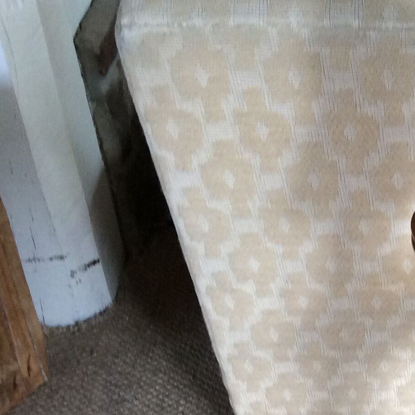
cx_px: 491
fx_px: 1099
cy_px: 370
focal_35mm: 81
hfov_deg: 20.1
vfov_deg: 21.0
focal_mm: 3.3
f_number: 2.4
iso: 80
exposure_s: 1/25
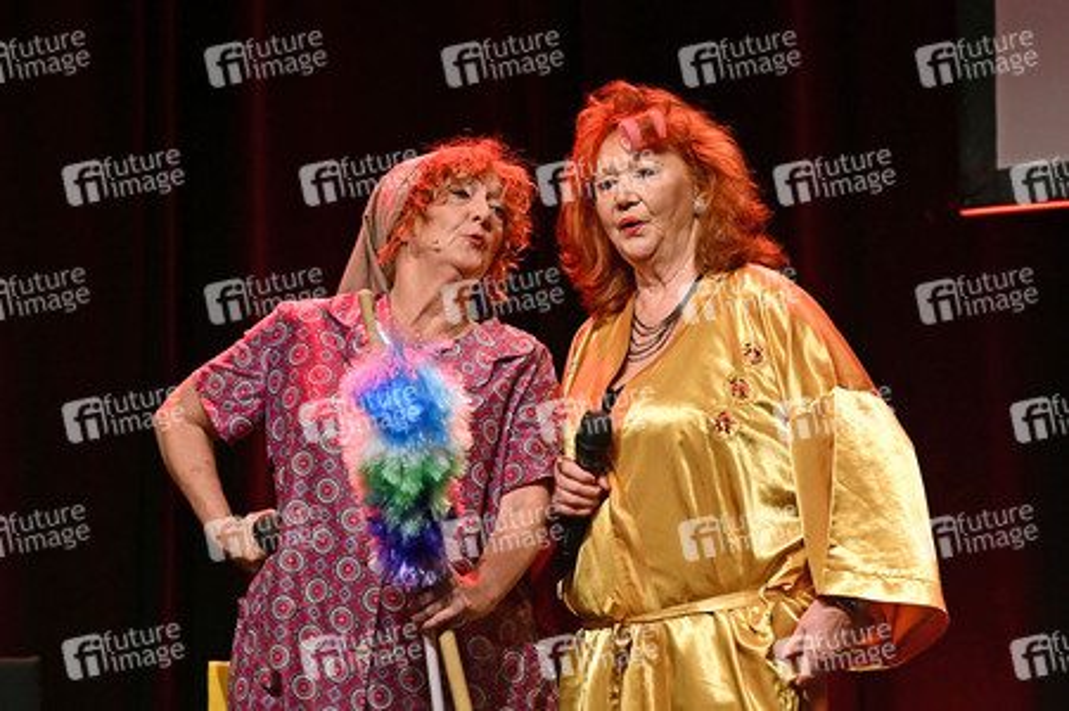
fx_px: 4006
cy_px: 356
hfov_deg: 15.2
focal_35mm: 135
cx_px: 534
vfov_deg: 10.1
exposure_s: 1/250
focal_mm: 135
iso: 5000
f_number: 4.5
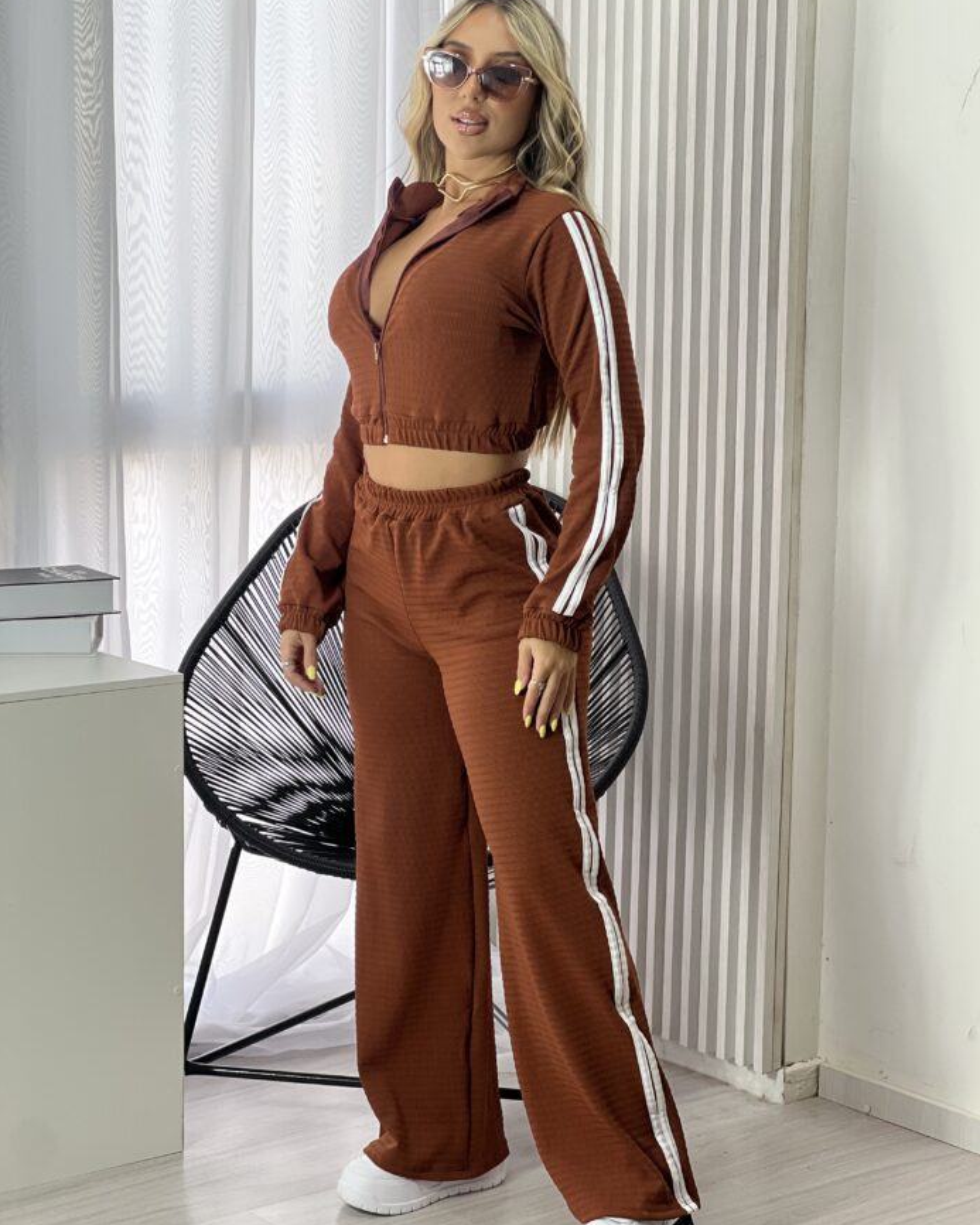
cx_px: 492
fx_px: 2936
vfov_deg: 23.6
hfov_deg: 18.9
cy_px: 622
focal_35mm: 81
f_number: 2.8
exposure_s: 1/120
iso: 100
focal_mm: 9
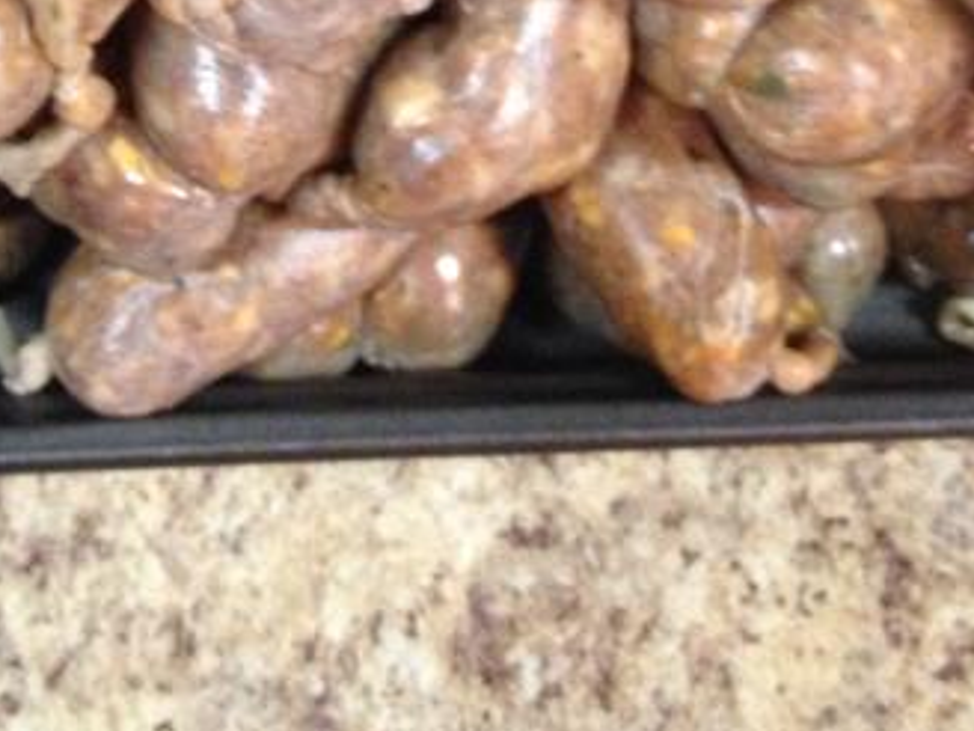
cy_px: -242
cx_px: 321
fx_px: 2701
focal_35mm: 96
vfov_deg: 14.7
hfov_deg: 20.4
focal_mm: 4.28
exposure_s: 1/20
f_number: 2.4
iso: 320
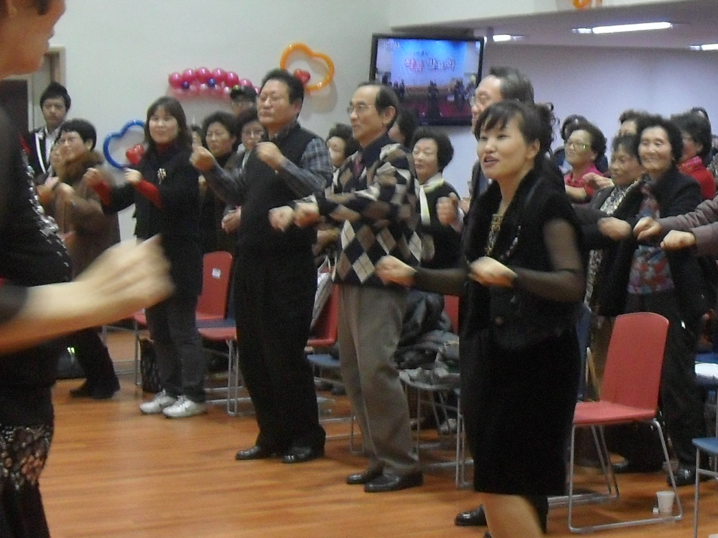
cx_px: 747
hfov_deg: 19.2
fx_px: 2053
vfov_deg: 14.9
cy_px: 225
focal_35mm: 99
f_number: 3
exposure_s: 1/30
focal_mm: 7
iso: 200
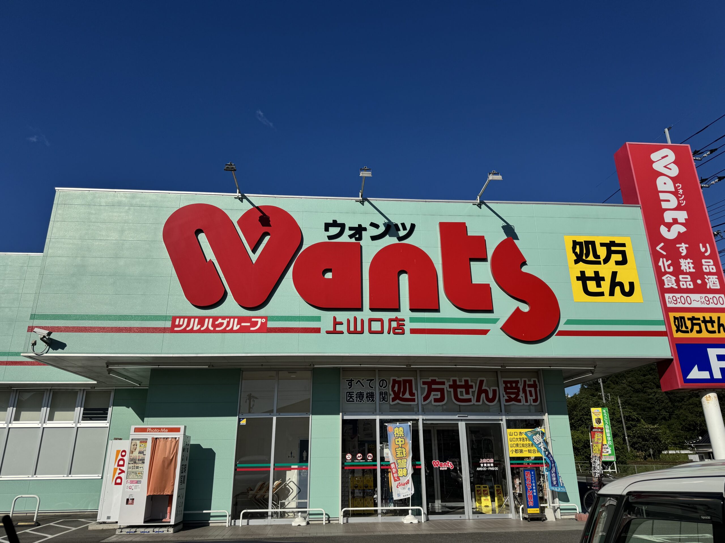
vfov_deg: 56.8
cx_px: 362
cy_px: 272
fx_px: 503
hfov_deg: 71.6
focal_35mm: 24
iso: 80
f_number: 1.78
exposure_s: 1/12346
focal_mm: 6.76
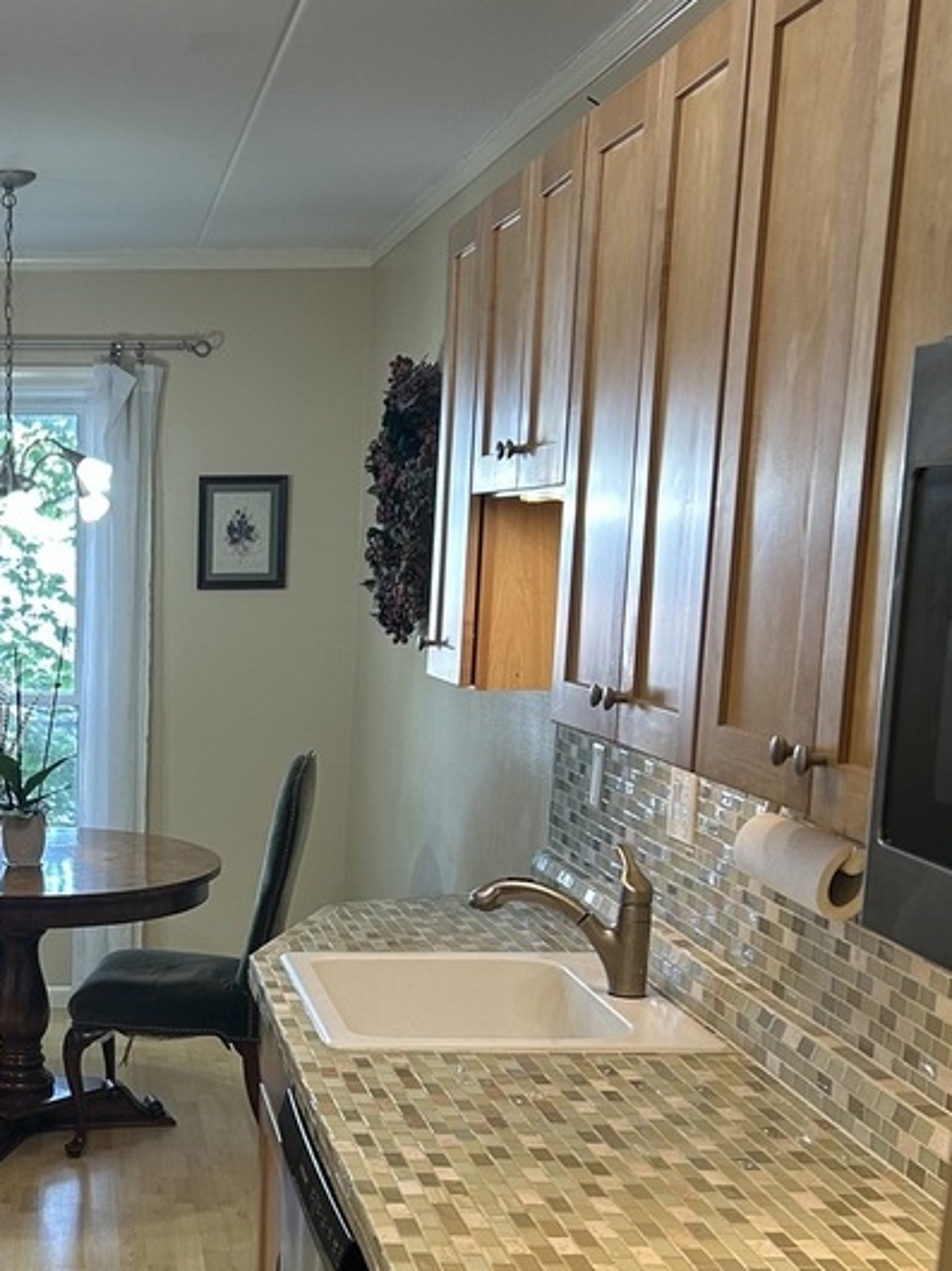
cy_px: 983
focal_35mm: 53
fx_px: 1945
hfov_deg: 26.3
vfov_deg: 35.2
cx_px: 36
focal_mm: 5.7
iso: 100
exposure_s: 1/60
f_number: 1.5
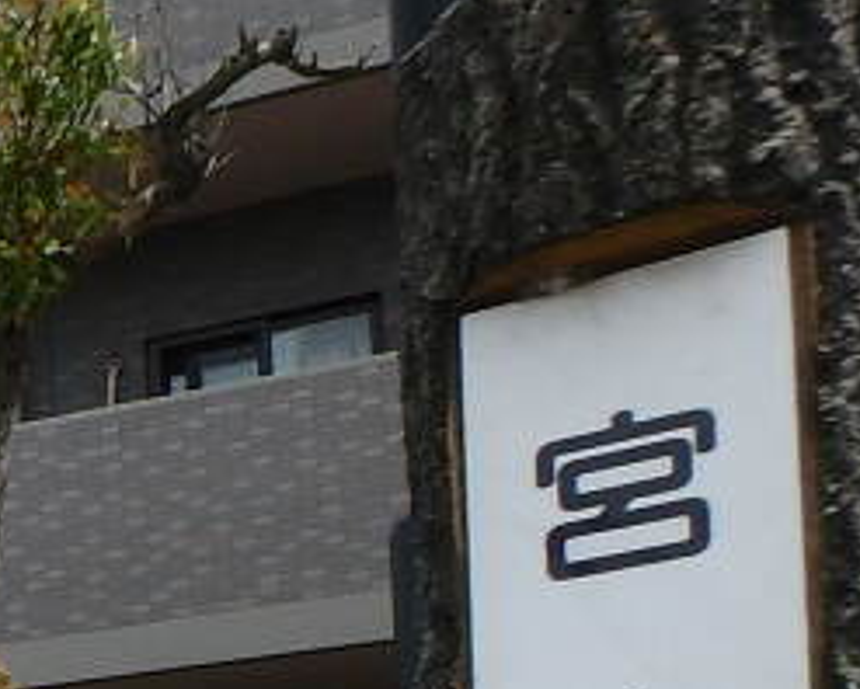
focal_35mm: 79
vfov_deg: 16.7
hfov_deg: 18.4
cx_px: -728
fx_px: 2012
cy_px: 1173
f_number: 3.5
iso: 125
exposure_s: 1/1000
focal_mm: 3.7
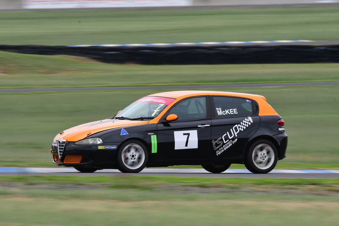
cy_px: 113
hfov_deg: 3.4
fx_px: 5793
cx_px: 170
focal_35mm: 615
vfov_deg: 2.2
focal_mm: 410
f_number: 14
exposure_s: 1/100
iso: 400
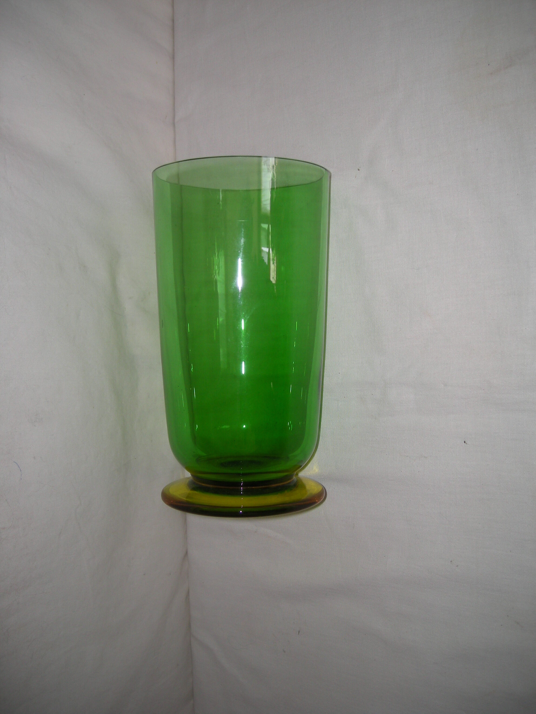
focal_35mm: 35
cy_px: 357
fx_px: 723
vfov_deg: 52.6
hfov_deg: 40.7
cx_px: 268
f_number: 2.8
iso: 50
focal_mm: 5.7
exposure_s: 1/51.6
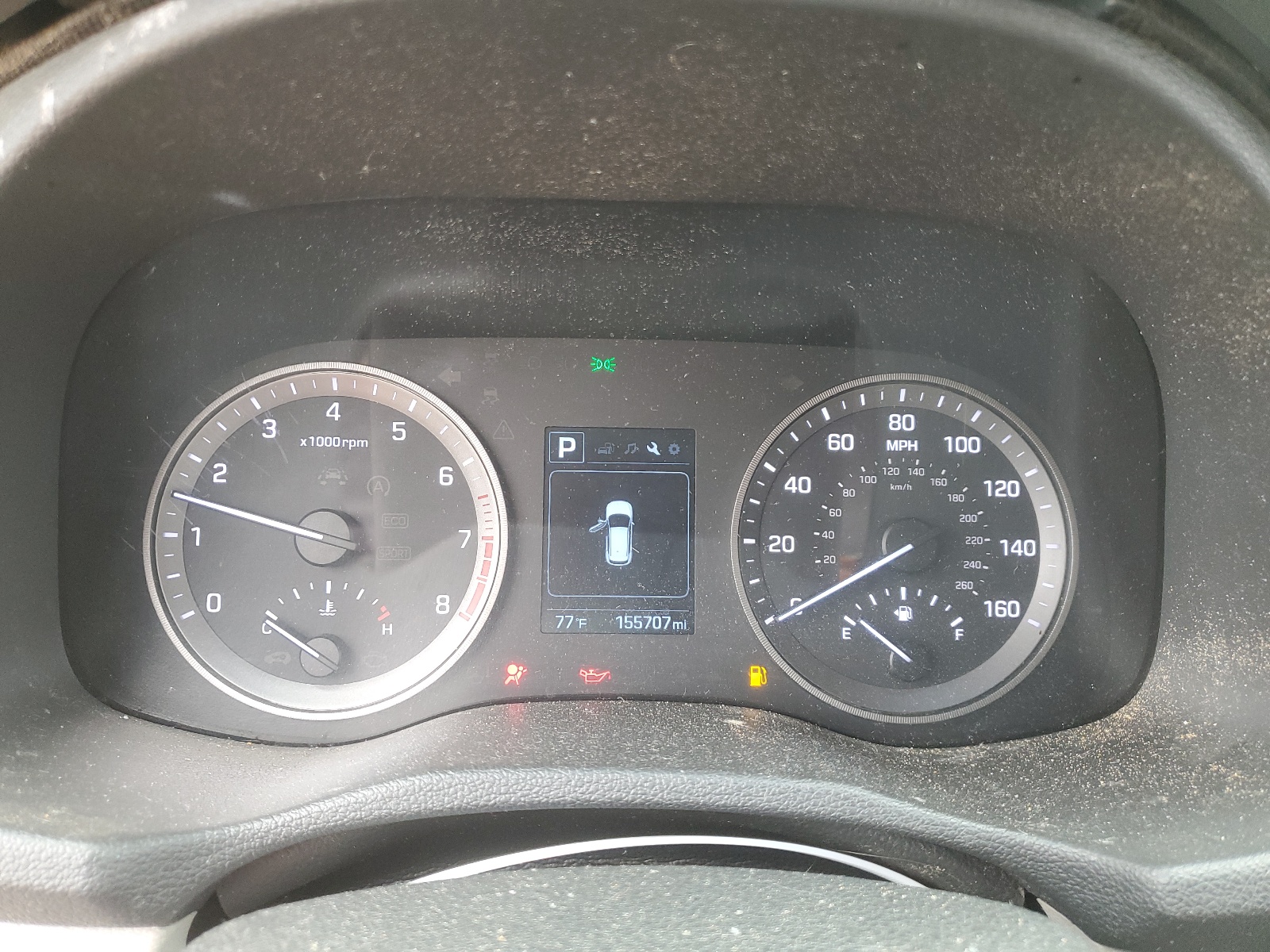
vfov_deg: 53.1
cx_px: 635
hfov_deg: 67.3
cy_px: 476
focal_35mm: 26
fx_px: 954
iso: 98
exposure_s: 1/60.2
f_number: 1.5
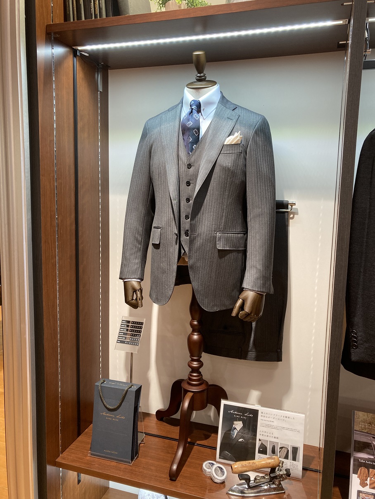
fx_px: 404
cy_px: 250
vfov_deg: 63.4
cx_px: 188
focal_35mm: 28
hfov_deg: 49.8
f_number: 1.8
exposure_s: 1/60
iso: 64
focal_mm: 3.99
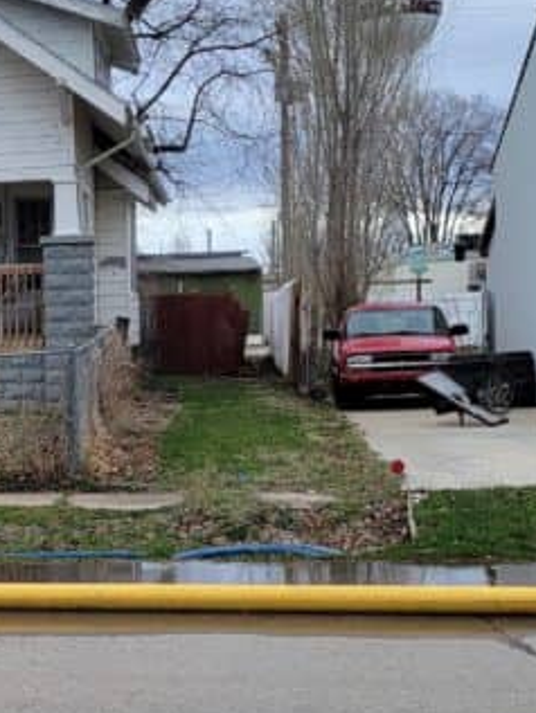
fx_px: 1733
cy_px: 454
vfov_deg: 23.2
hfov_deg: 16.6
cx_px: -158
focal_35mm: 84
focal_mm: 5.4
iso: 40
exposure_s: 1/965
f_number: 1.8
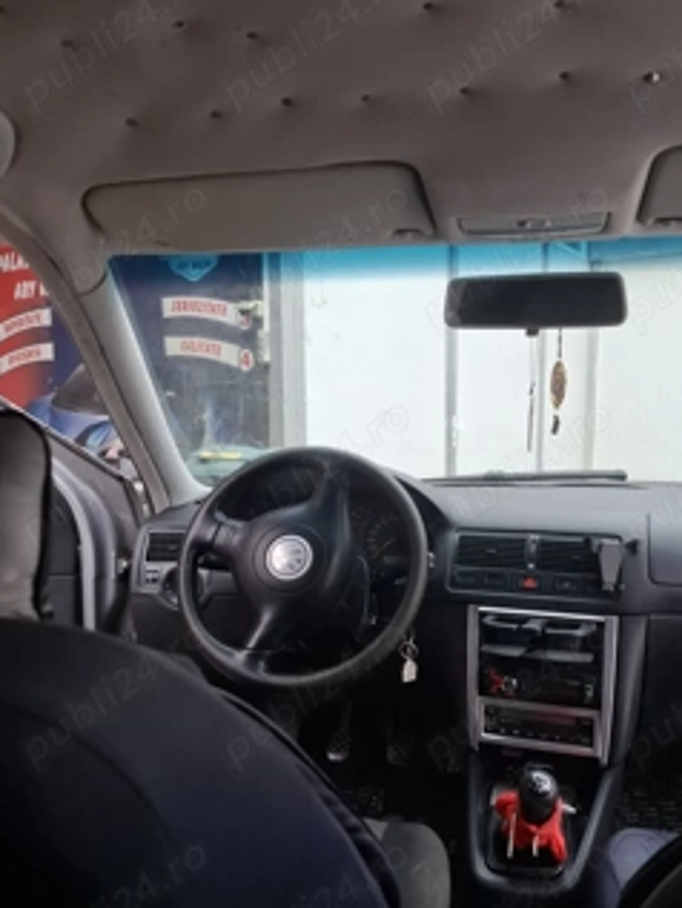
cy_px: 521
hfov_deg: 47.9
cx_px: 416
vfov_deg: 61.4
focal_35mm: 29
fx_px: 761
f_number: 1.8
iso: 50
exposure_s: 1/248
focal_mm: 5.54
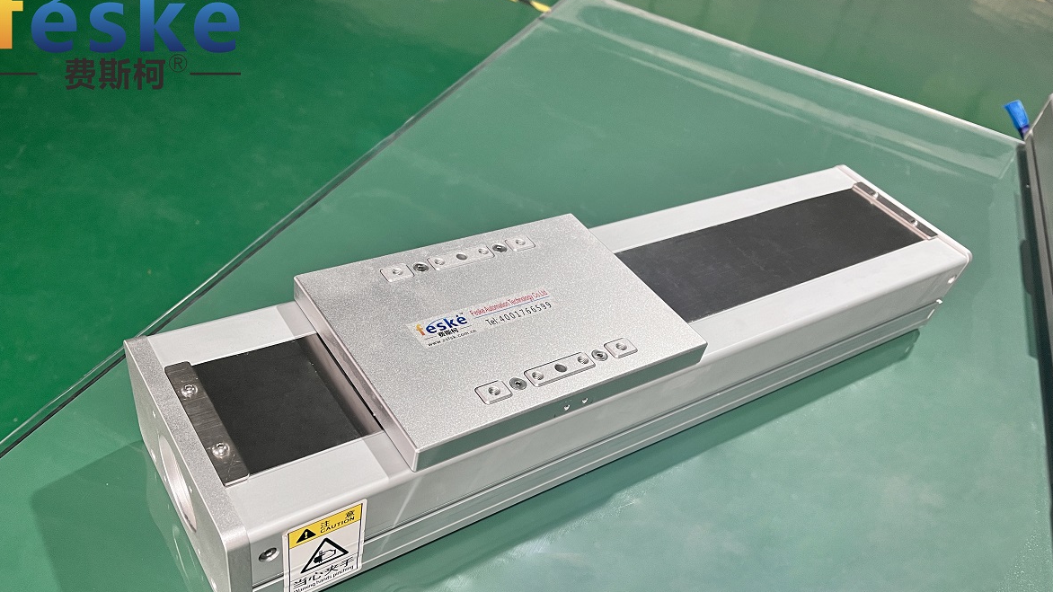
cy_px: 380
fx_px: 810
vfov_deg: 39.8
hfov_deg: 66.1
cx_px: 523
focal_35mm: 29
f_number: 1.6
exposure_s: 1/50
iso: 100
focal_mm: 5.1
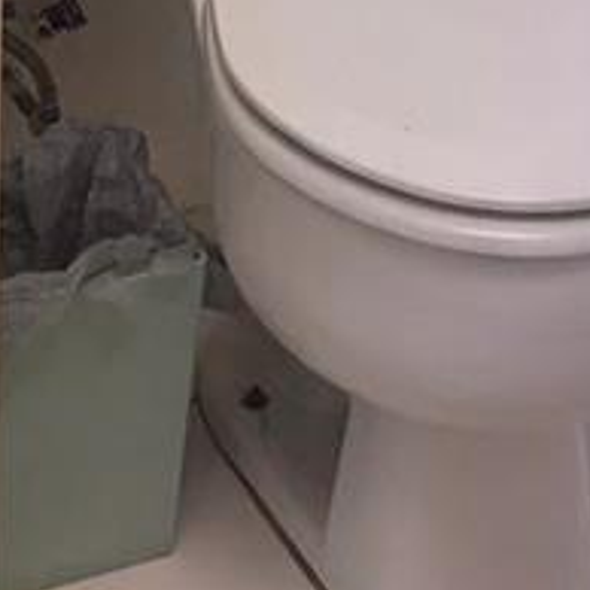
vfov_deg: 10.3
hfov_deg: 12.2
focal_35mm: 142
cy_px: -915
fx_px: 2738
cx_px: 94
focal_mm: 5.7
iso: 40
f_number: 1.5
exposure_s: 1/120
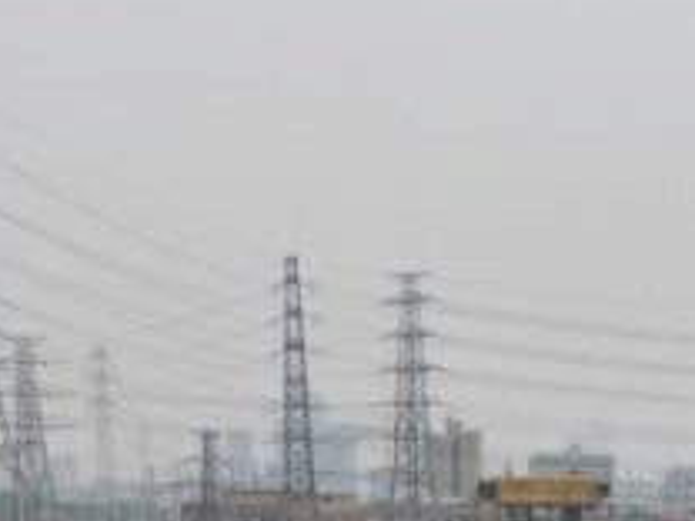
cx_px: 608
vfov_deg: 11.0
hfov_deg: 16.5
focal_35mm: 118
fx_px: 2369
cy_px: 1166
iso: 130
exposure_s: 1/2500
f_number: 1.7
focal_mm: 6.72
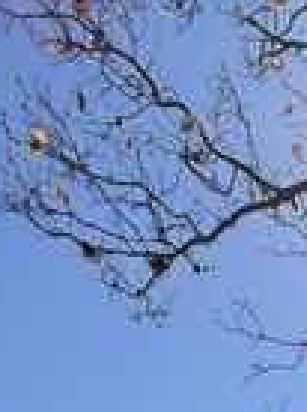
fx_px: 771
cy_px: 878
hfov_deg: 18.4
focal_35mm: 65
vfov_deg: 17.6
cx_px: 531
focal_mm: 2.22
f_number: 2.2
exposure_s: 1/779
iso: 32
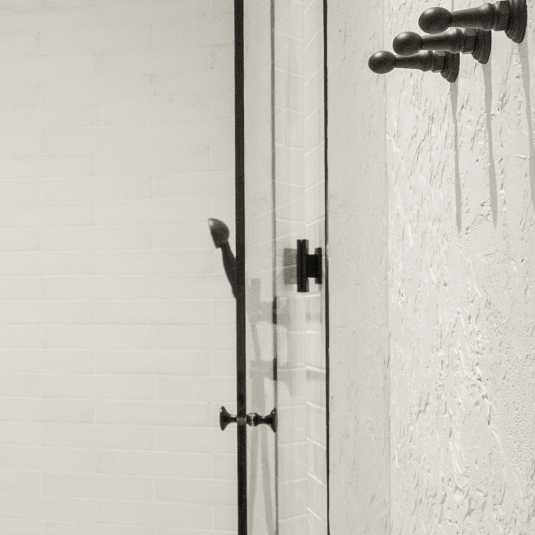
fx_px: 1574
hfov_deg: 13.7
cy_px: 340
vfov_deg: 19.3
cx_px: -762
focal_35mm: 90
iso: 1600
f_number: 7.1
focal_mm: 20
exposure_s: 1/30
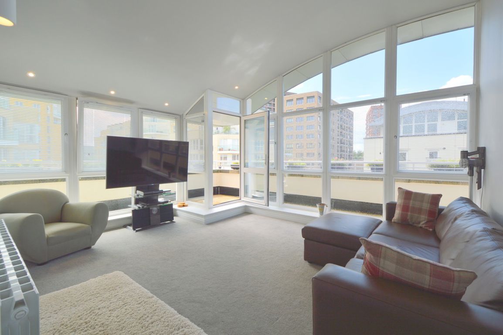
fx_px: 209
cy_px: 168
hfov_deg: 100.4
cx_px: 252
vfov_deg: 77.3
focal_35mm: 15
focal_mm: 10
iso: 100
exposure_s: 1/125
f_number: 5.6
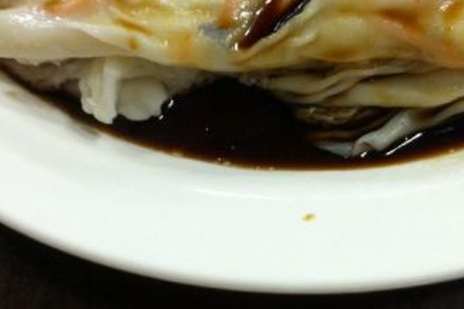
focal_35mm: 78
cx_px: 291
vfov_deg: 17.1
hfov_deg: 25.9
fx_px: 1005
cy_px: -1
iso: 125
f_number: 2.8
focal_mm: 3.85
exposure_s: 1/15
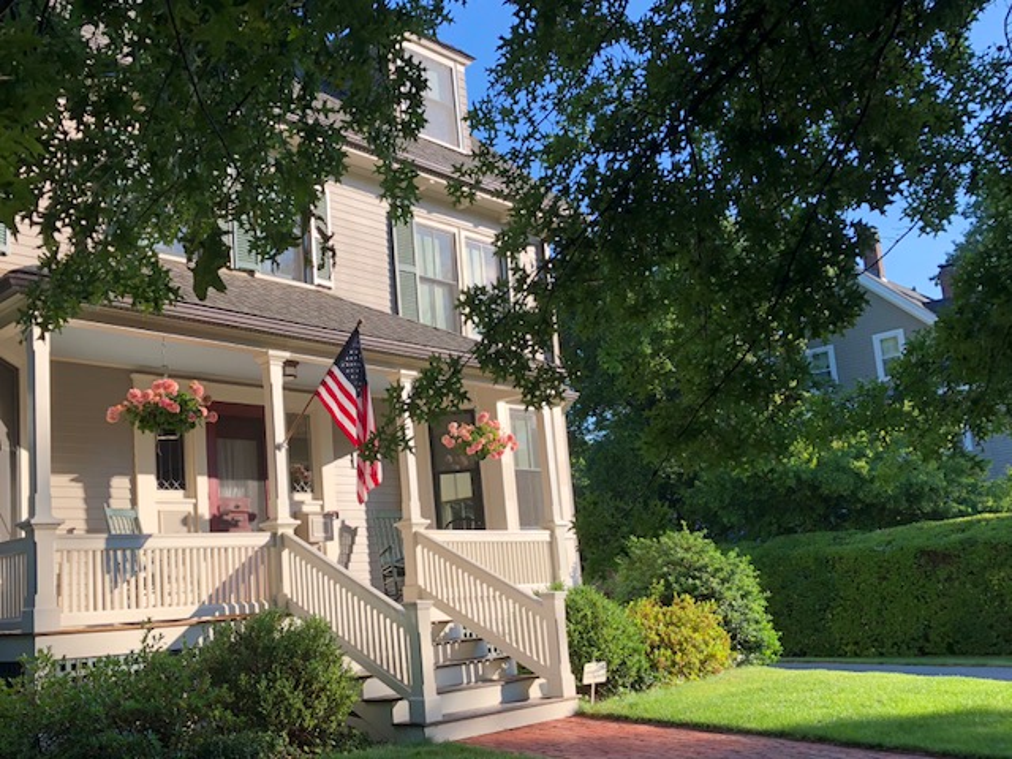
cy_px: 380
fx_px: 819
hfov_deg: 63.4
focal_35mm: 28
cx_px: 506
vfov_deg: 49.7
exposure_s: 1/516
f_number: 1.8
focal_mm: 3.99
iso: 20
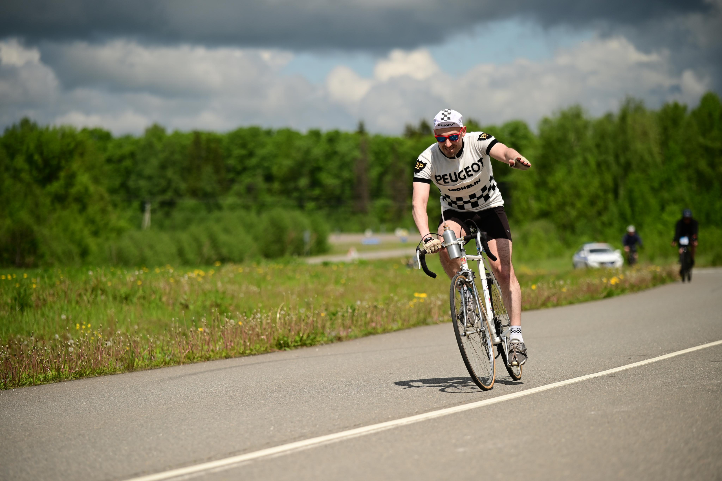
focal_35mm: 130
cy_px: 240
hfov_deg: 15.8
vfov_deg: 10.5
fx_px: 2606
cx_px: 361
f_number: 2.8
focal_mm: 130
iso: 160
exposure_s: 1/5000
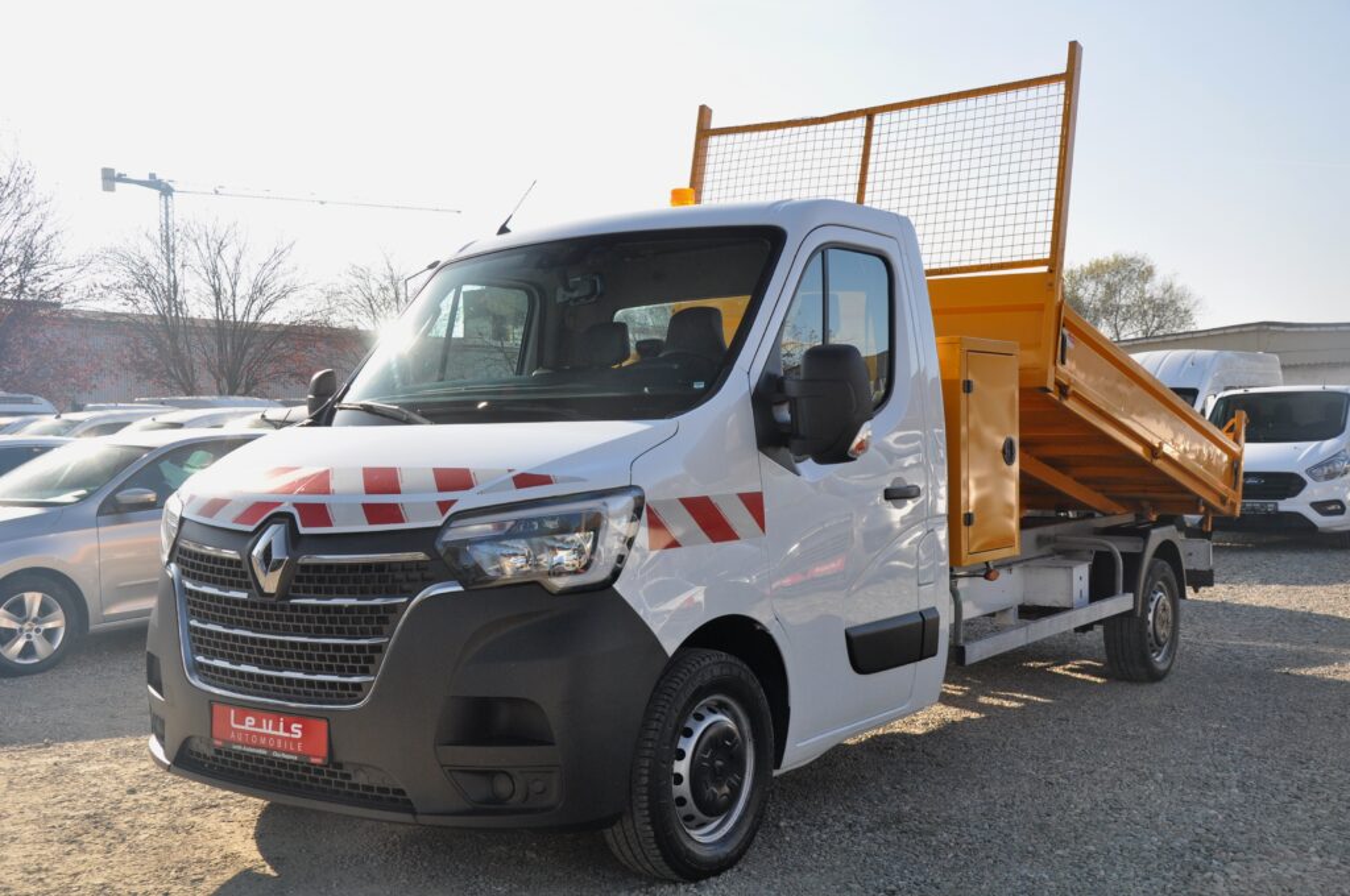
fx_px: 1404
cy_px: 448
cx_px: 675
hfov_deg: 51.3
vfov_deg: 35.4
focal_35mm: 38
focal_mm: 25
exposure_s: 1/320
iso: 500
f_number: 9
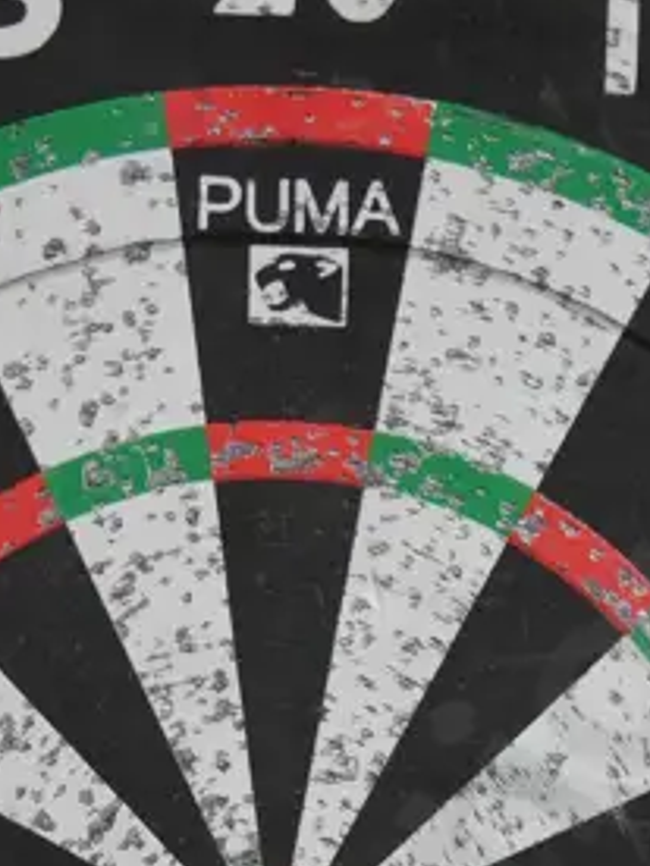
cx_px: 331
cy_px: 1064
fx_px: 3530
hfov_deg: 10.5
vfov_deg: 13.6
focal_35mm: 141
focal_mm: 19
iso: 400
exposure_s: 1/60
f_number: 4.1
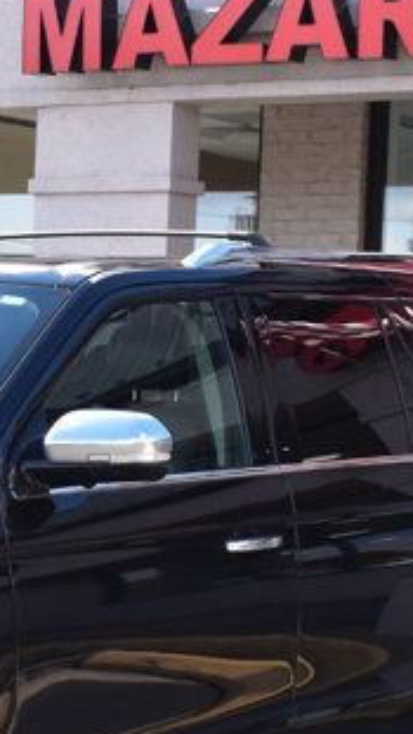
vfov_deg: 17.2
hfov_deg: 9.8
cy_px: 545
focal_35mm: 124
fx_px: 2413
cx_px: 203
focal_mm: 24
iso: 400
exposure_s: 1/200
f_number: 10
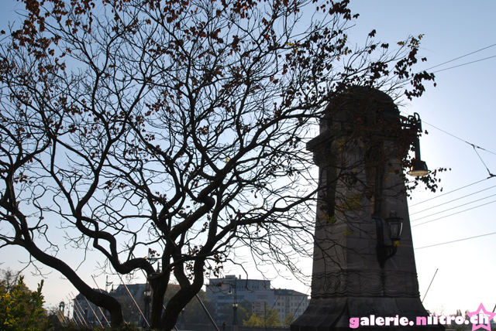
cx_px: 248
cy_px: 166
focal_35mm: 44
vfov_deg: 30.9
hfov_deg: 44.9
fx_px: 600
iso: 100
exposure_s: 1/320
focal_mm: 29
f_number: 9
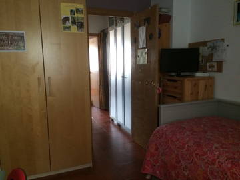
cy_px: 90
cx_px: 120
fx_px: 201
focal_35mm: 29
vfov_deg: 48.2
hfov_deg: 61.7
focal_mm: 4.15
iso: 320
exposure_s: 1/25
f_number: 2.2
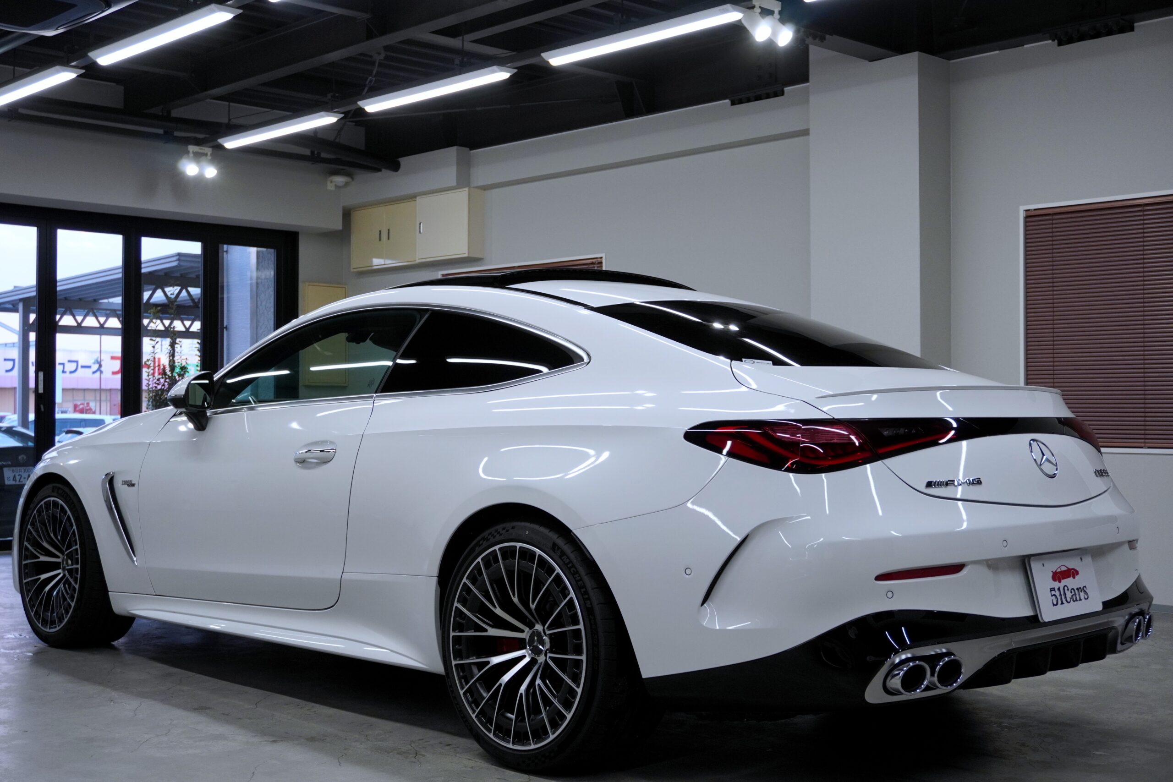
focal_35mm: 44
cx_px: 586
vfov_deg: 30.9
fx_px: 1417
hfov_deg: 45.0
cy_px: 391
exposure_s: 1/160
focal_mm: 29
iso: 640
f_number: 4.5
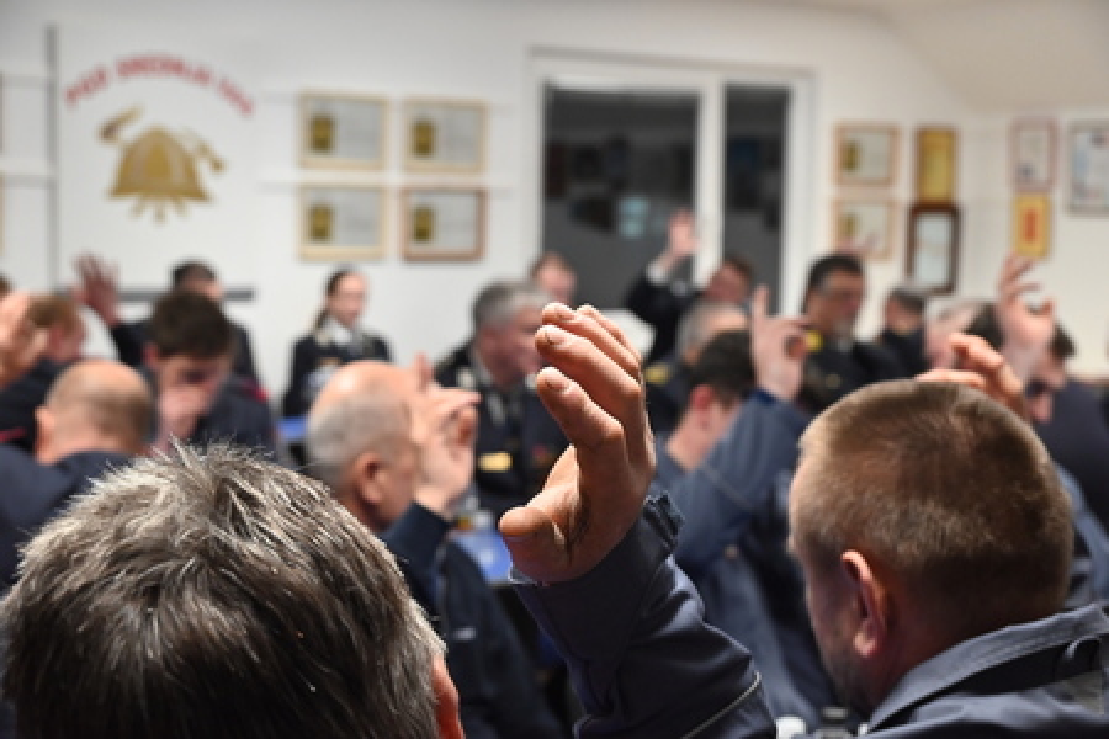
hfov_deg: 35.6
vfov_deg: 24.2
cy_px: 370
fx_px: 1725
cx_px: 554
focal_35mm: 56
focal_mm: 56
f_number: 5.6
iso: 2800
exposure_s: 1/125
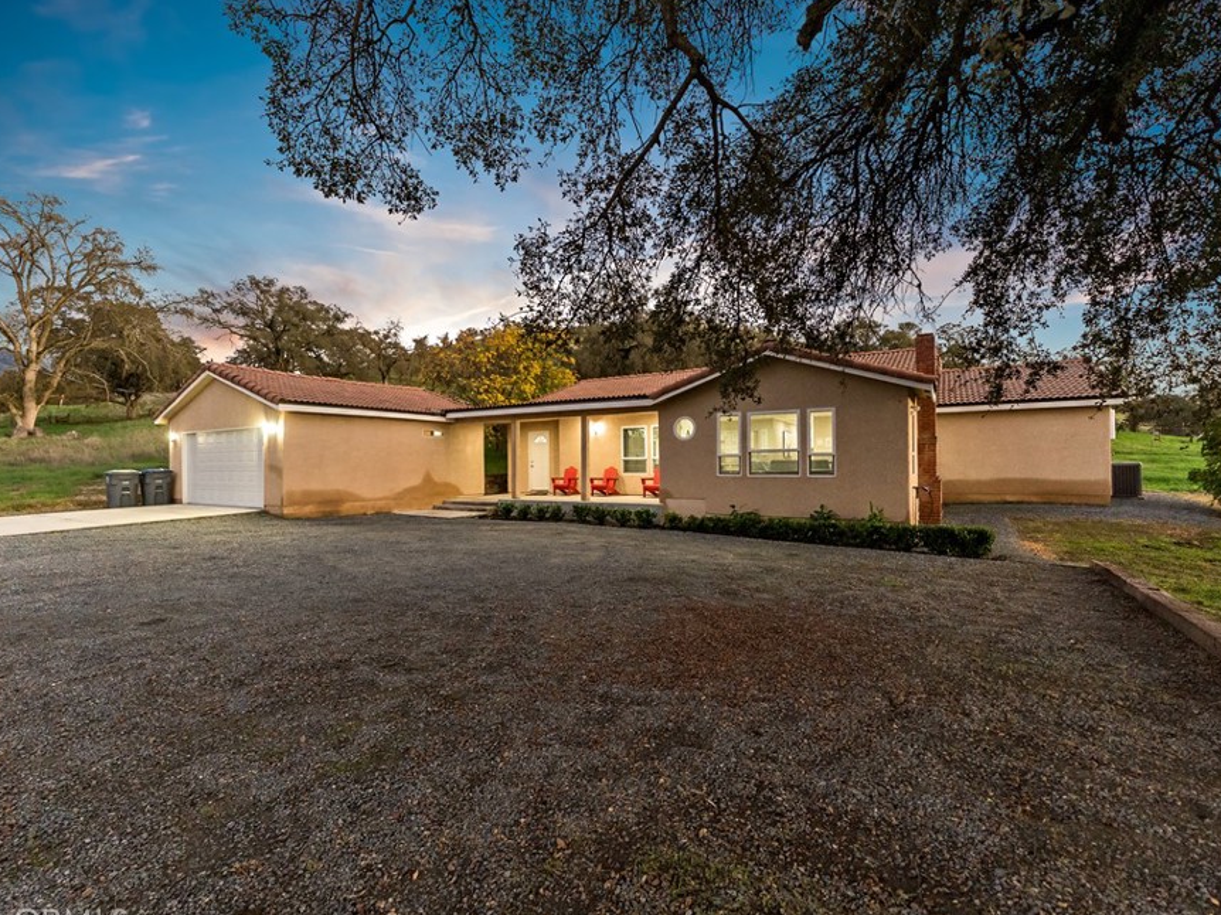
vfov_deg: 78.1
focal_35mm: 16
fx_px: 564
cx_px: 602
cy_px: 458
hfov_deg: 94.5
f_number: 2.8
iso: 4000
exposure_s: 1/160
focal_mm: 14
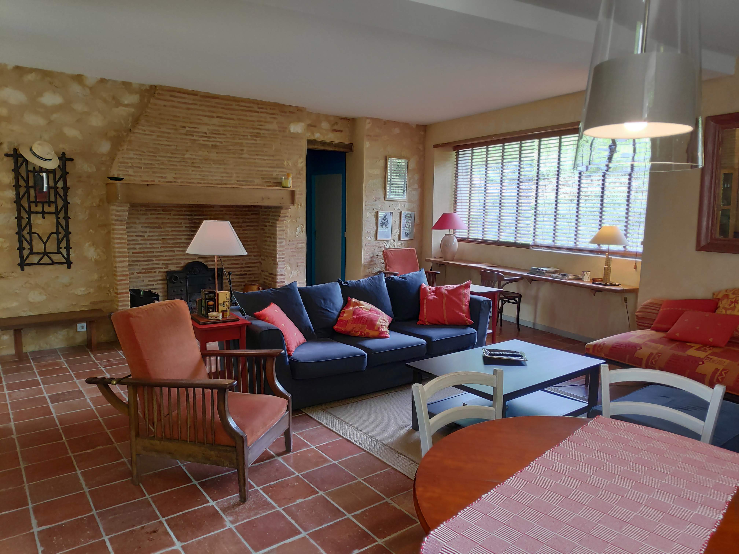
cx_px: 370
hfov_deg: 81.7
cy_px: 277
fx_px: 427
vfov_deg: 66.0
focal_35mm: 20
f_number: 1.9
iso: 586
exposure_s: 1/50
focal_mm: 3.94
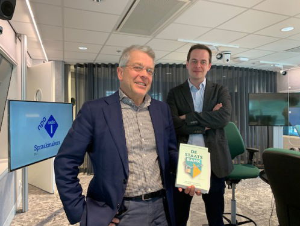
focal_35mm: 26
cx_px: 150
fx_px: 226
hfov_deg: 67.2
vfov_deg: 53.2
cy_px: 113
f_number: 1.8
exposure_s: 1/50
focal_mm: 4.25
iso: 160
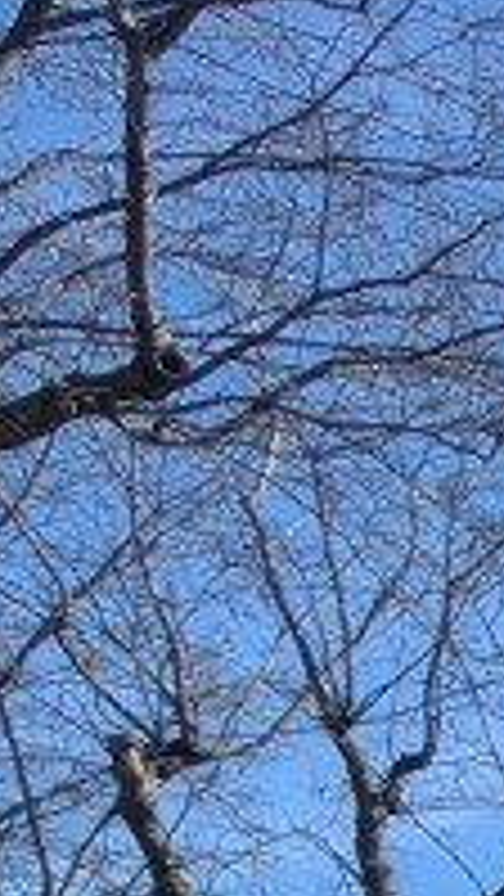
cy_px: 1346
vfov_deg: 24.4
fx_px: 1591
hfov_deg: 7.9
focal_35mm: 67
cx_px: 2074
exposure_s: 1/3257
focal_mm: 2.02
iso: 53
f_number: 1.7
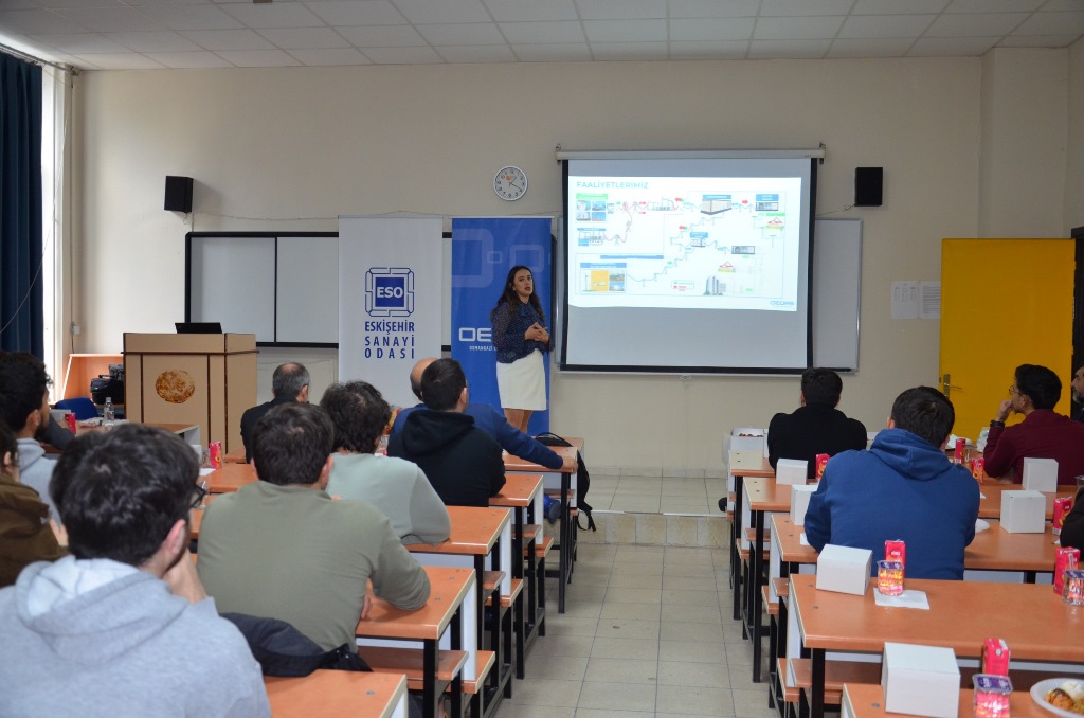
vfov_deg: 36.7
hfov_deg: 53.2
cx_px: 542
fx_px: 1082
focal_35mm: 36
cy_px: 359
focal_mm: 24
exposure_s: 1/60
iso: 800
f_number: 3.8
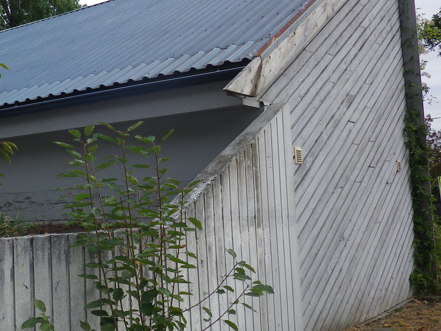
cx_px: 120
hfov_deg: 36.8
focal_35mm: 51
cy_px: 157
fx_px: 650
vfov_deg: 28.6
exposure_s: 1/100
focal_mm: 5
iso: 100
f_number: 8.3
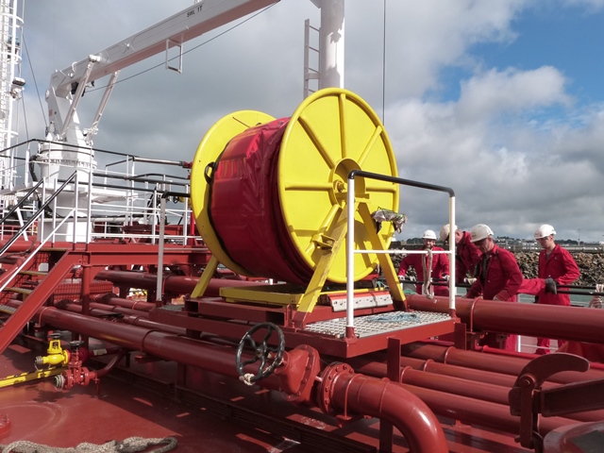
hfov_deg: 63.4
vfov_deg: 49.7
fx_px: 489
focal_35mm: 28
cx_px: 302
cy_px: 226
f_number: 5.6
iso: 160
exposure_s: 1/500
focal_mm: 4.8
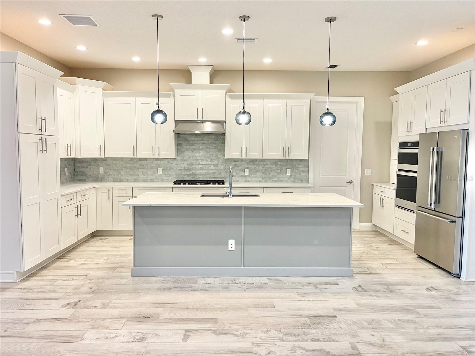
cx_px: 238
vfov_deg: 54.9
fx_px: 343
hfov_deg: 69.4
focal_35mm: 25
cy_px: 178
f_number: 1.6
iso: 100
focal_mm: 5.1
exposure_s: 1/60
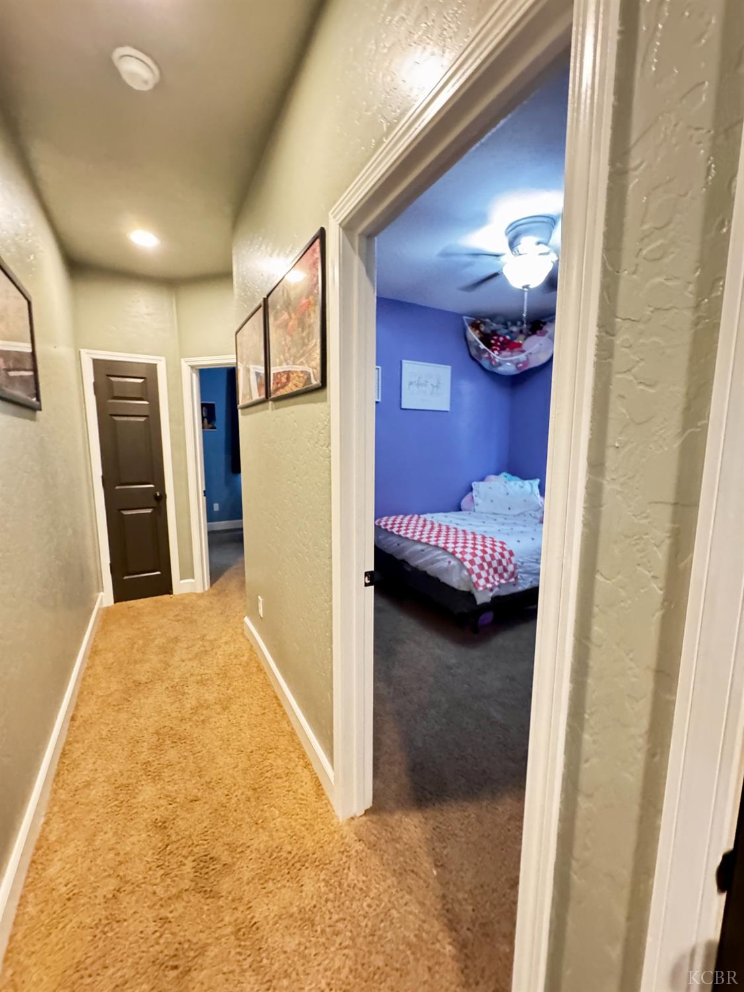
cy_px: 496
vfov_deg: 102.1
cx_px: 372
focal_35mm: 14
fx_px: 401
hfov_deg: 85.7
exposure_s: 1/30
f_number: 2.2
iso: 1250
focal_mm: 2.22
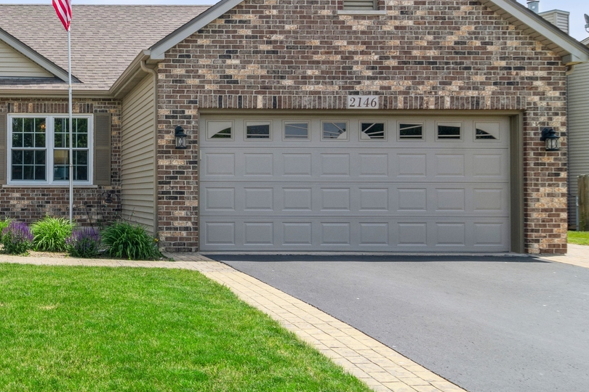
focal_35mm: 38
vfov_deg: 35.0
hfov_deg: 44.4
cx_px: 23
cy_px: 160
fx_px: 622
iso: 100
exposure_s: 1/200
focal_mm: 13
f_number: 9
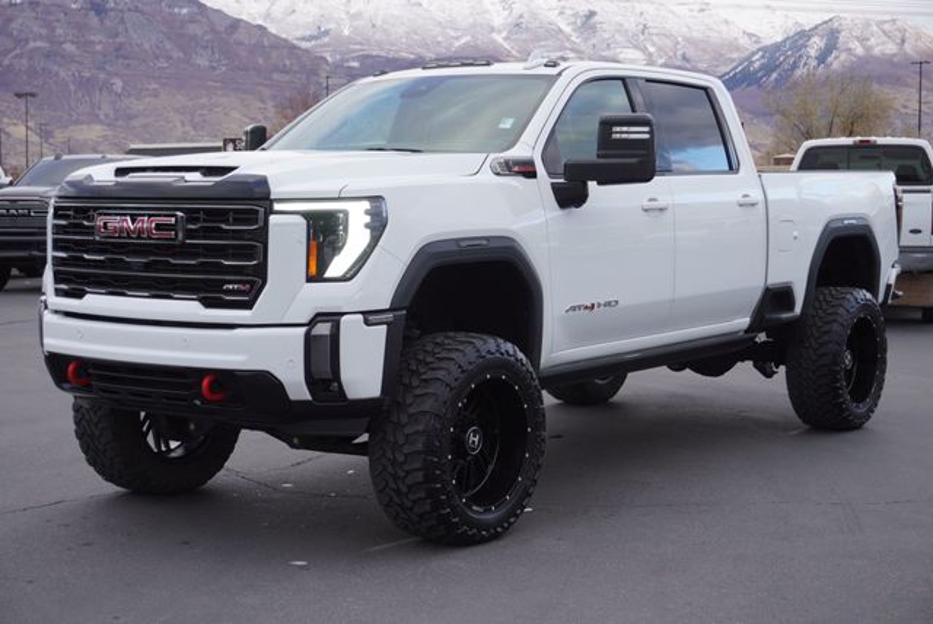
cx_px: 466
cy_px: 312
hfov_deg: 34.2
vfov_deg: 23.2
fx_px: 1517
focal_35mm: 58
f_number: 5.6
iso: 125
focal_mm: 39
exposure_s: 1/60
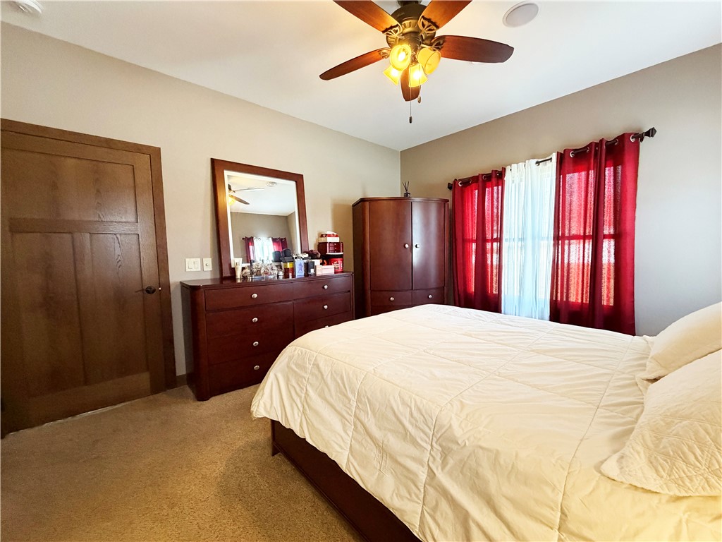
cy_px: 271
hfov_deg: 102.1
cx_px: 361
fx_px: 292
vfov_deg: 85.7
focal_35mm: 14
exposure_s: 1/60
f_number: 2.2
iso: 500
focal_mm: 2.22
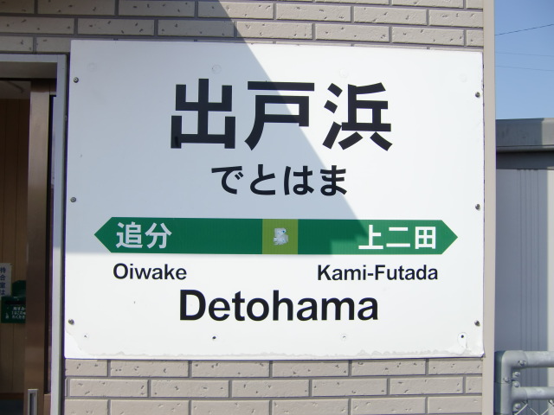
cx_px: 277
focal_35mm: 28
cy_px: 208
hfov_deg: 63.4
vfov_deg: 49.7
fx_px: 448
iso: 64
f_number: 7
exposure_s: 1/200
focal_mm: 4.9
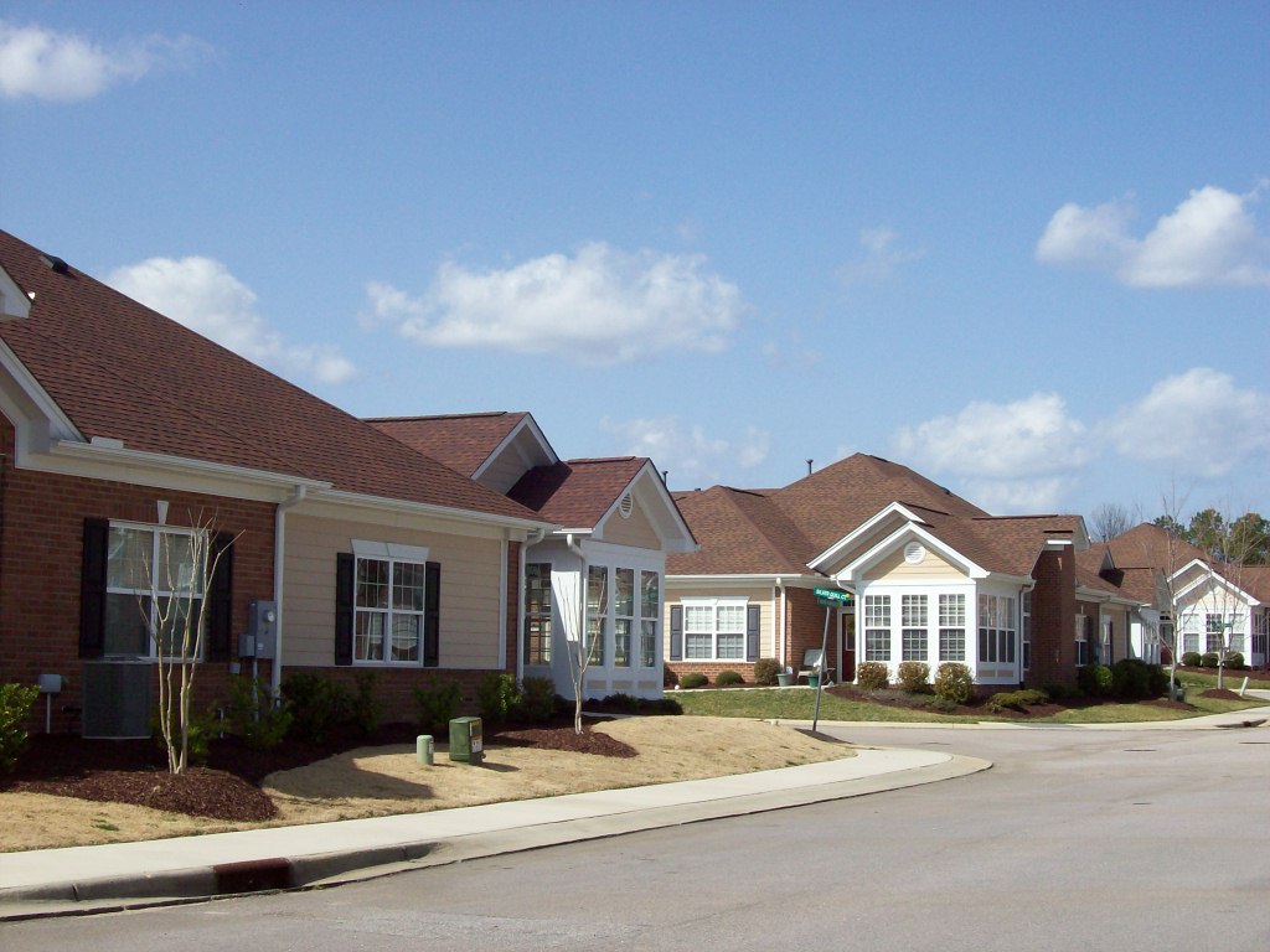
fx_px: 2055
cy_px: 476
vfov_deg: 26.1
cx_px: 635
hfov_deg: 34.3
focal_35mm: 56
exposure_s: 1/609
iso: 80
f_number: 6
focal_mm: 9.4
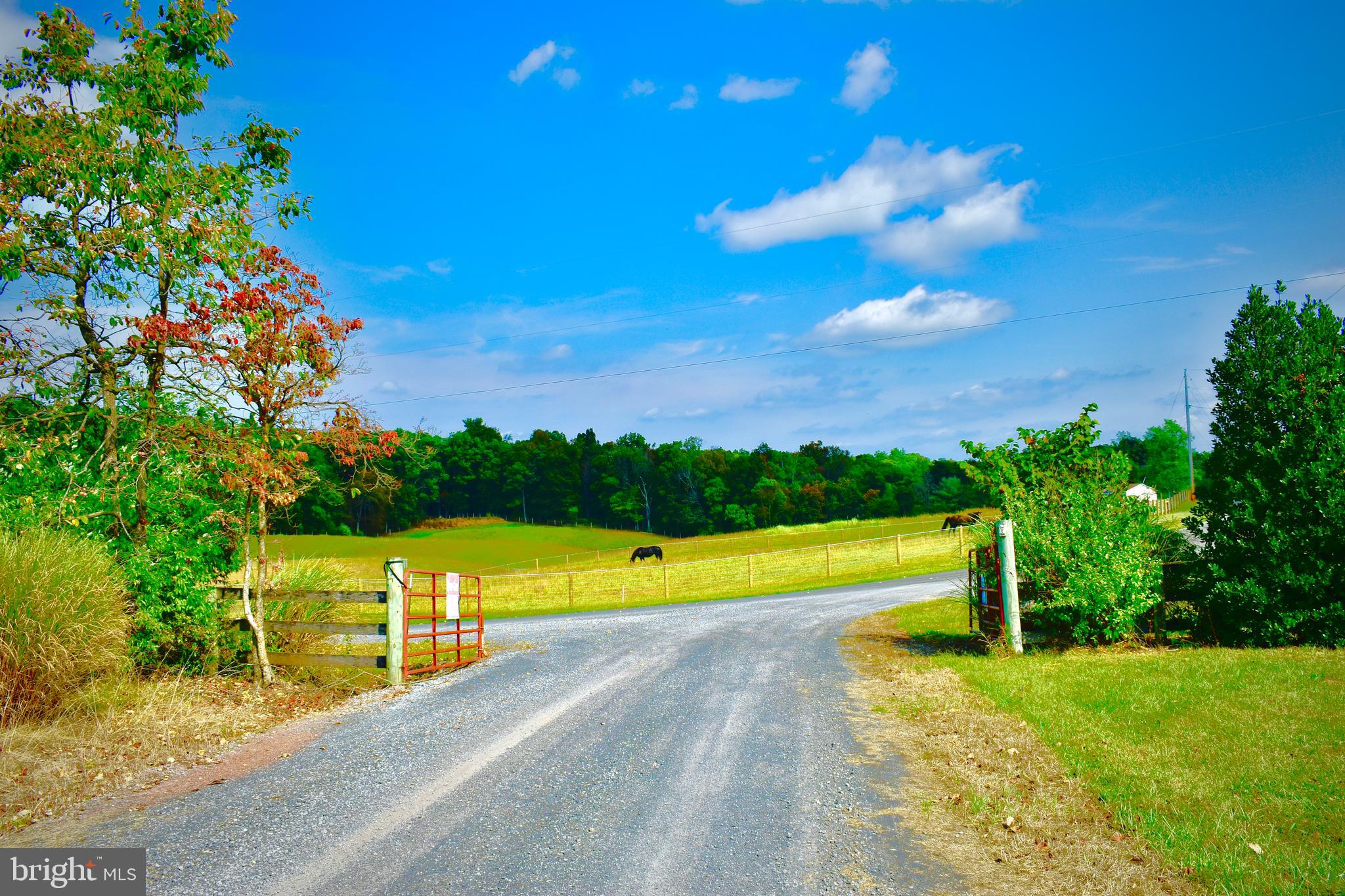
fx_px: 1177
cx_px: 672
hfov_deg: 59.5
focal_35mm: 32
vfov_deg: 41.7
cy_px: 448
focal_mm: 21
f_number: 11
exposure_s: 1/200
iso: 200
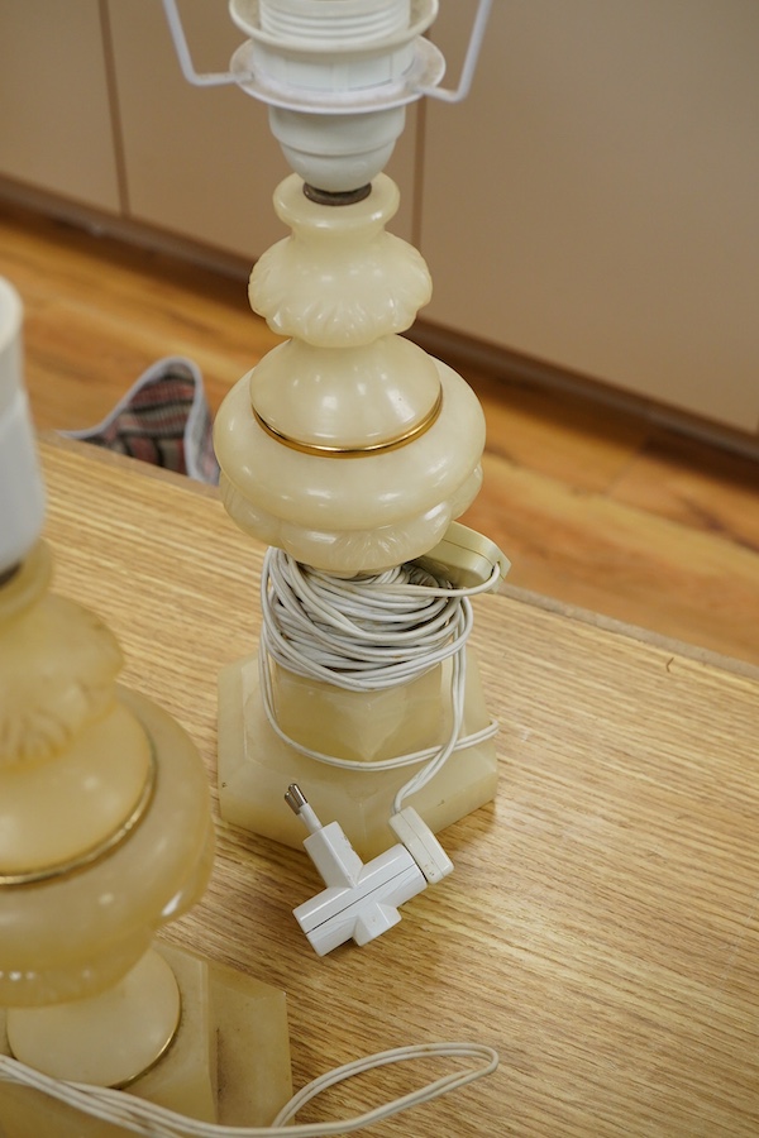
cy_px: 569
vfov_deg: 43.6
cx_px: 380
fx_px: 1423
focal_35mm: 45
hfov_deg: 29.9
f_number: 9
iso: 1250
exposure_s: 1/125
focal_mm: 30
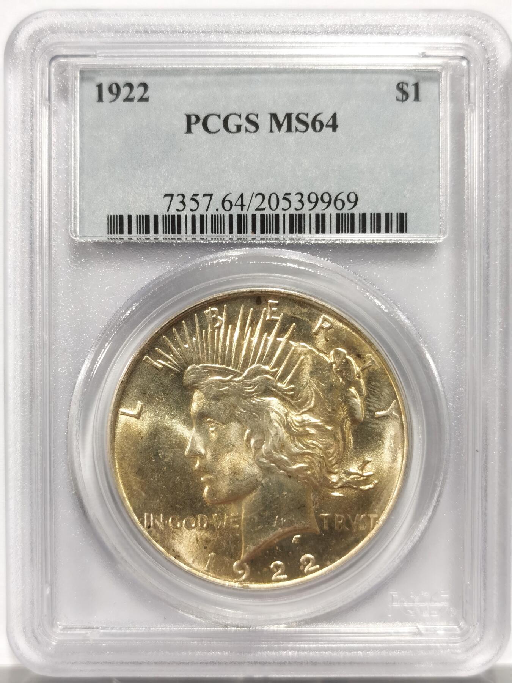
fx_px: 1065
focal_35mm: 54
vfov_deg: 35.5
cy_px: 342
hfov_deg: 27.0
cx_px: 256
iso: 160
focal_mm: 5.56
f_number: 16
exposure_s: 1/100
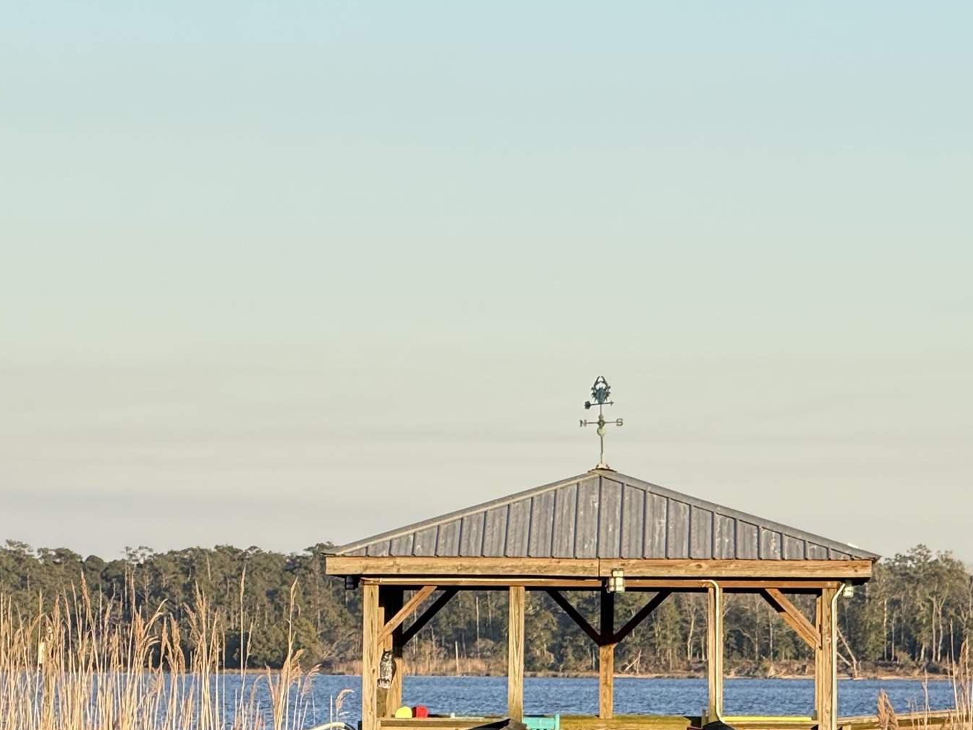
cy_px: 630
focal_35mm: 273
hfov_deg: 7.3
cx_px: 537
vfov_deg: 5.4
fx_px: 7675
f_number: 2.8
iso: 50
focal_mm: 15.66
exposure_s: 1/655
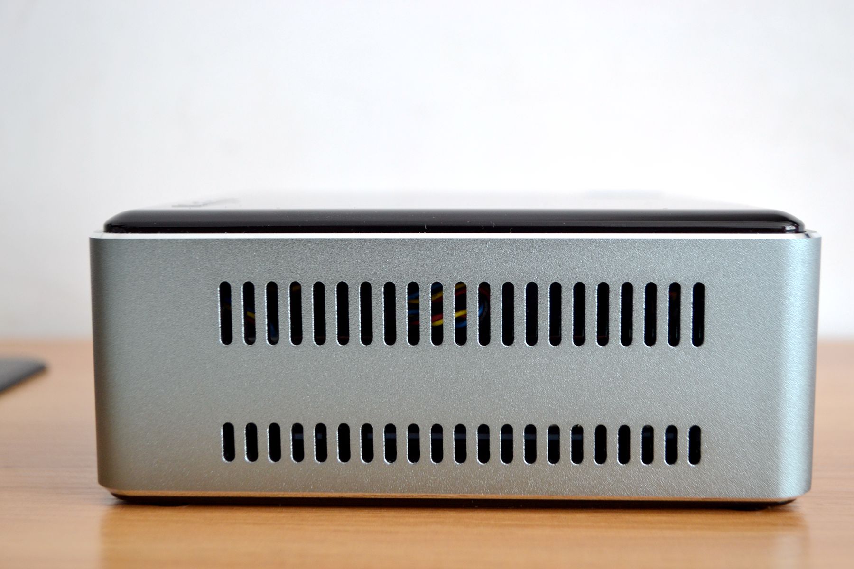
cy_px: 284
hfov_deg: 38.9
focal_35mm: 51
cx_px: 427
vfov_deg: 26.5
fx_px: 1210
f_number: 5
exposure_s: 1/30
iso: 400
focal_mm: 34
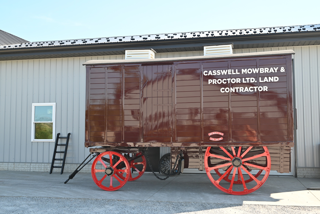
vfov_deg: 33.4
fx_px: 356
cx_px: 160
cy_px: 107
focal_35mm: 40
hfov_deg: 48.4
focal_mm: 40
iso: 180
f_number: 5.6
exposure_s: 1/250
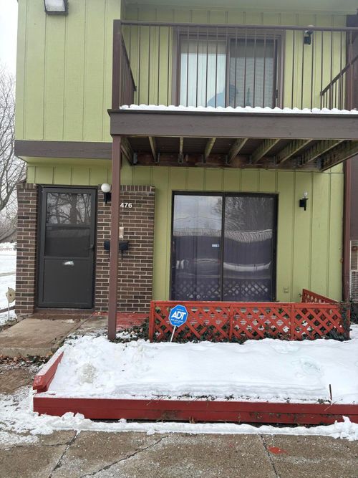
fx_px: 359
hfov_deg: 53.0
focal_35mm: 26
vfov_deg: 67.3
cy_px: 239
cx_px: 179
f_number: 1.6
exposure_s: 1/1064
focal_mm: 5.96
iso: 50
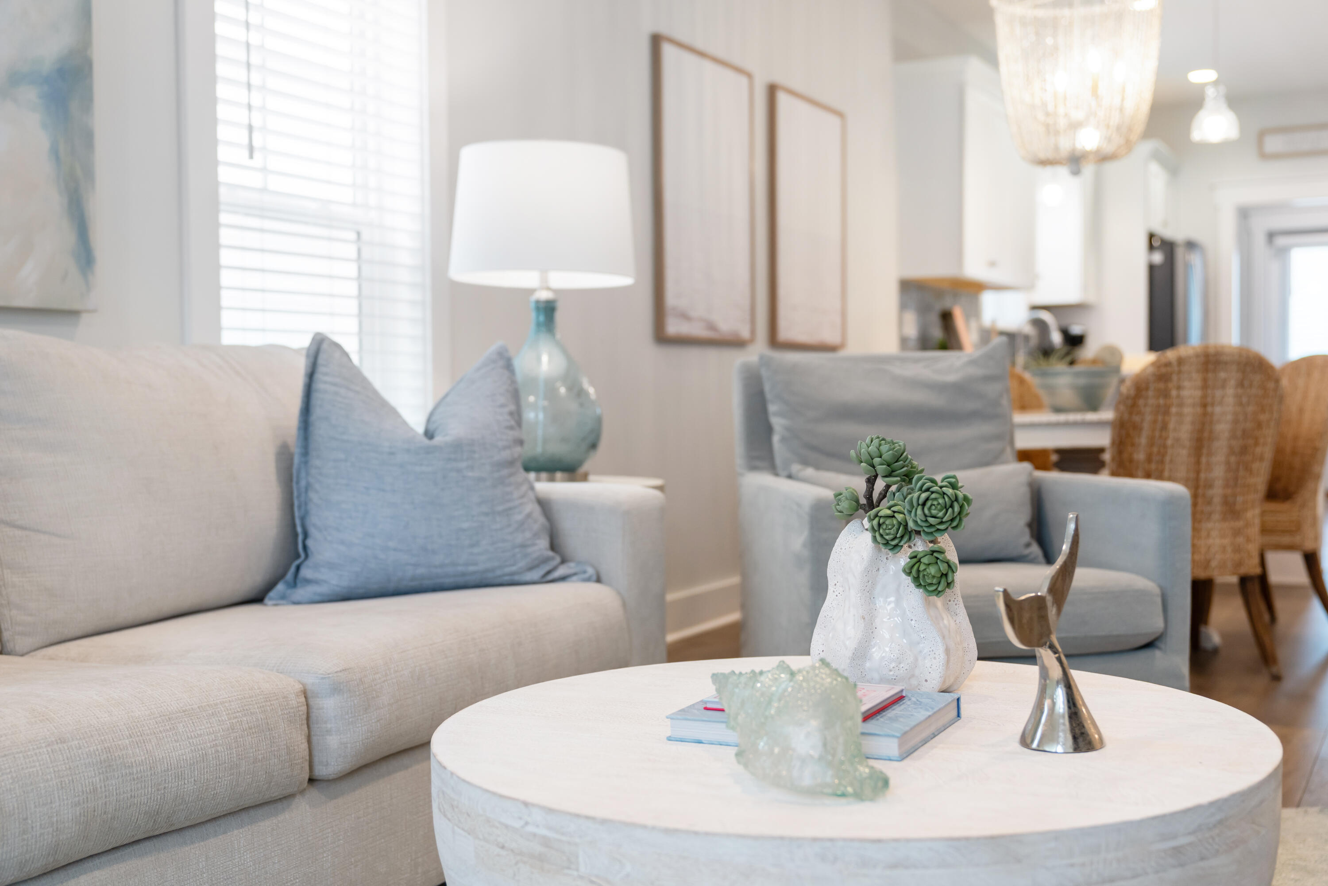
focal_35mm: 40
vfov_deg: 33.4
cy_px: 443
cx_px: 664
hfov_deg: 48.5
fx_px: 1475
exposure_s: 1/125
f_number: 2.8
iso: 400
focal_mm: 40
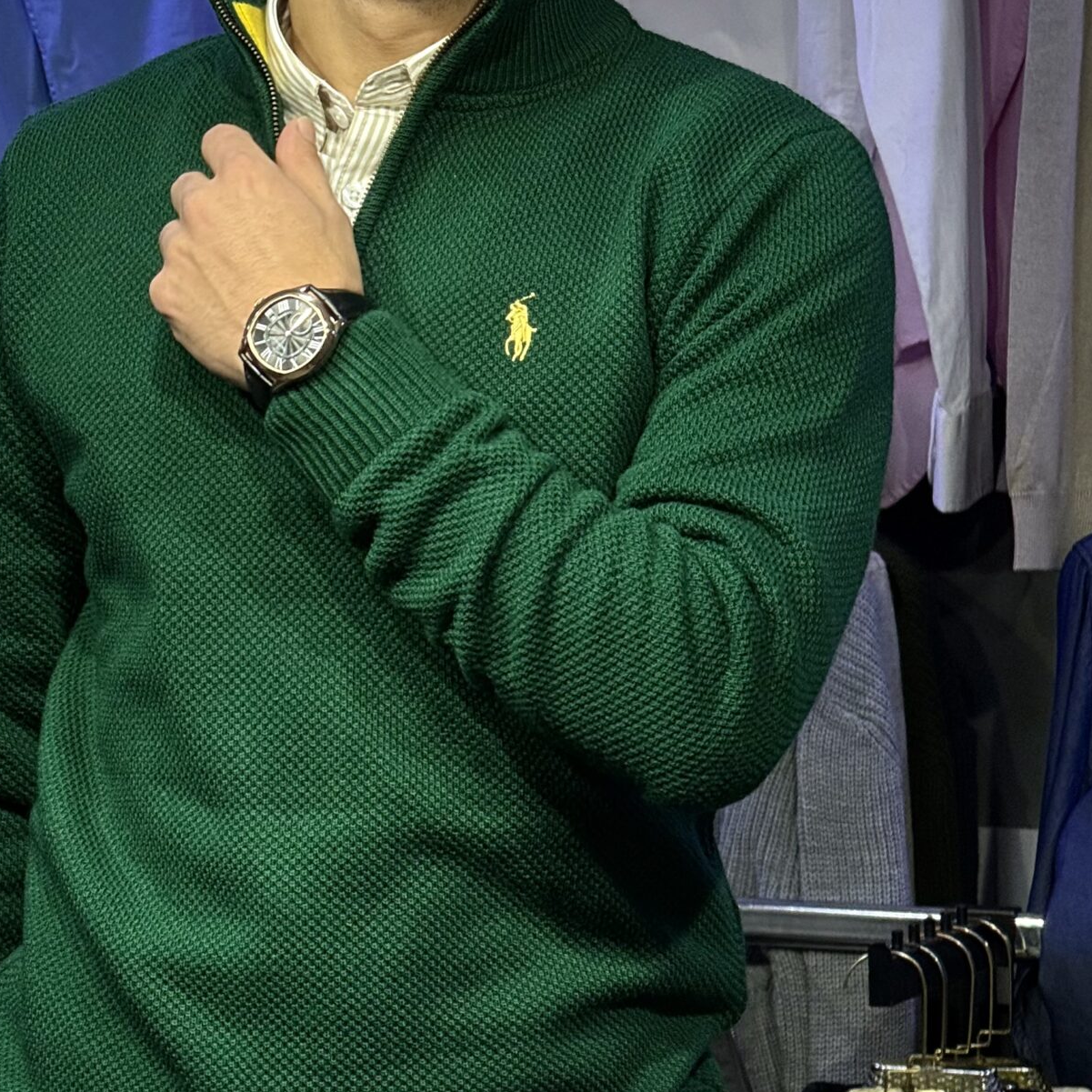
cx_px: 352
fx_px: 8066
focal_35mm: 226
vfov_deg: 7.7
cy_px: 435
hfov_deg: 7.7
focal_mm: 15.66
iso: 64
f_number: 2.8
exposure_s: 1/100
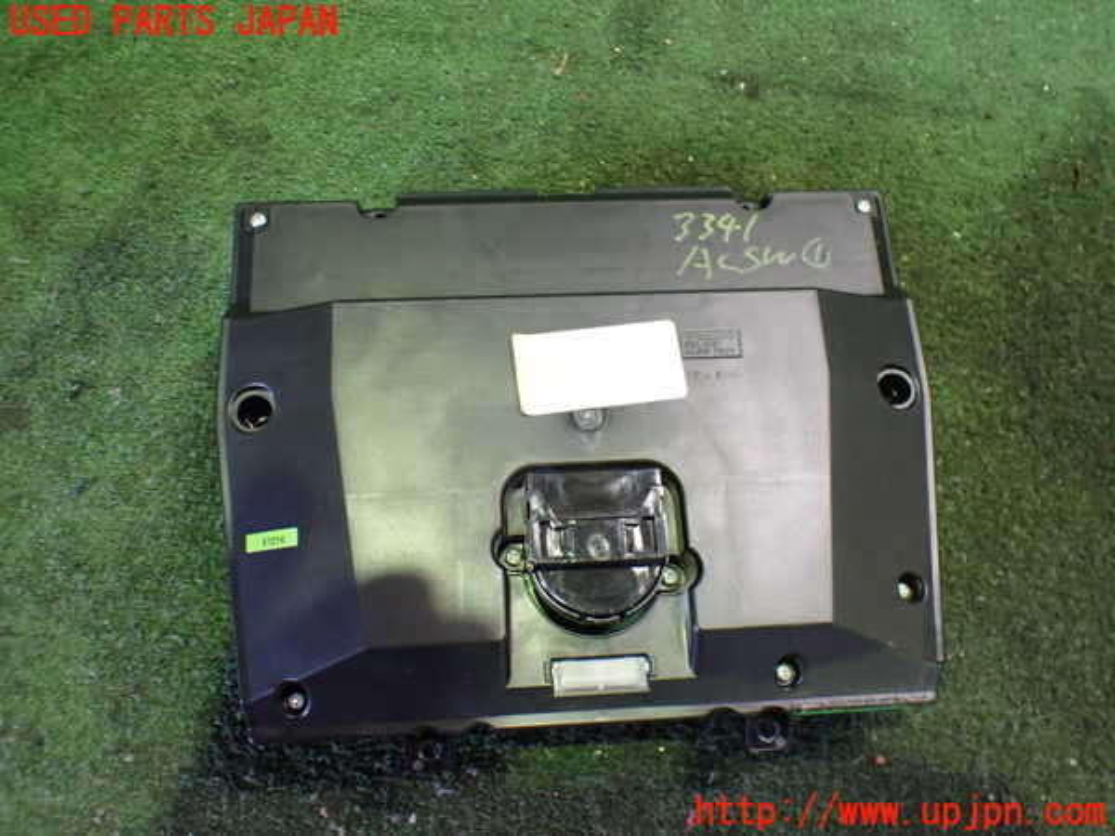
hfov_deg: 60.0
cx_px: 558
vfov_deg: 46.8
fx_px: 966
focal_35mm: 30
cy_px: 418
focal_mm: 5.4
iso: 800
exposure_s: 1/40
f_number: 2.3
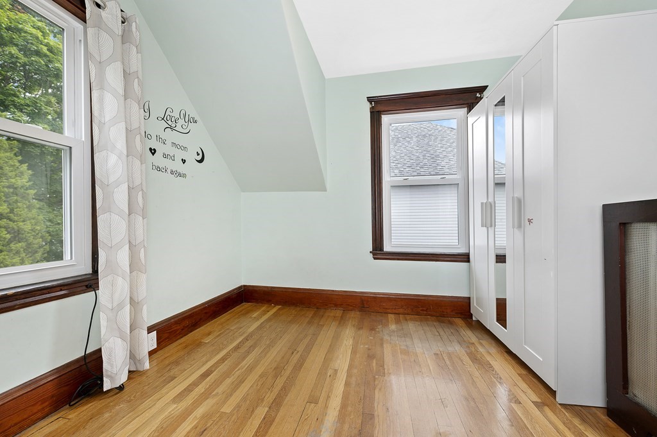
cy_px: 218
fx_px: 255
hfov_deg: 104.3
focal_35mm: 14
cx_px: 328
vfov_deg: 81.1
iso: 400
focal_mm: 14
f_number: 5.6
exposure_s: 1/100
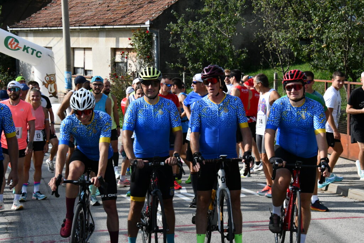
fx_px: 880
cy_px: 122
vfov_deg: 15.7
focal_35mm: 87
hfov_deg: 23.4
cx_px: 182
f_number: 14
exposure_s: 1/3200
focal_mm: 58
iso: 3200
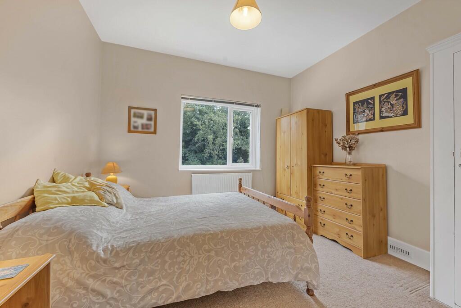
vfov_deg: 81.3
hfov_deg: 104.2
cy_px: 154
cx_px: 230
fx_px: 179
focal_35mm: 14
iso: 400
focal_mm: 14
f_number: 7.1
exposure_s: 1/30
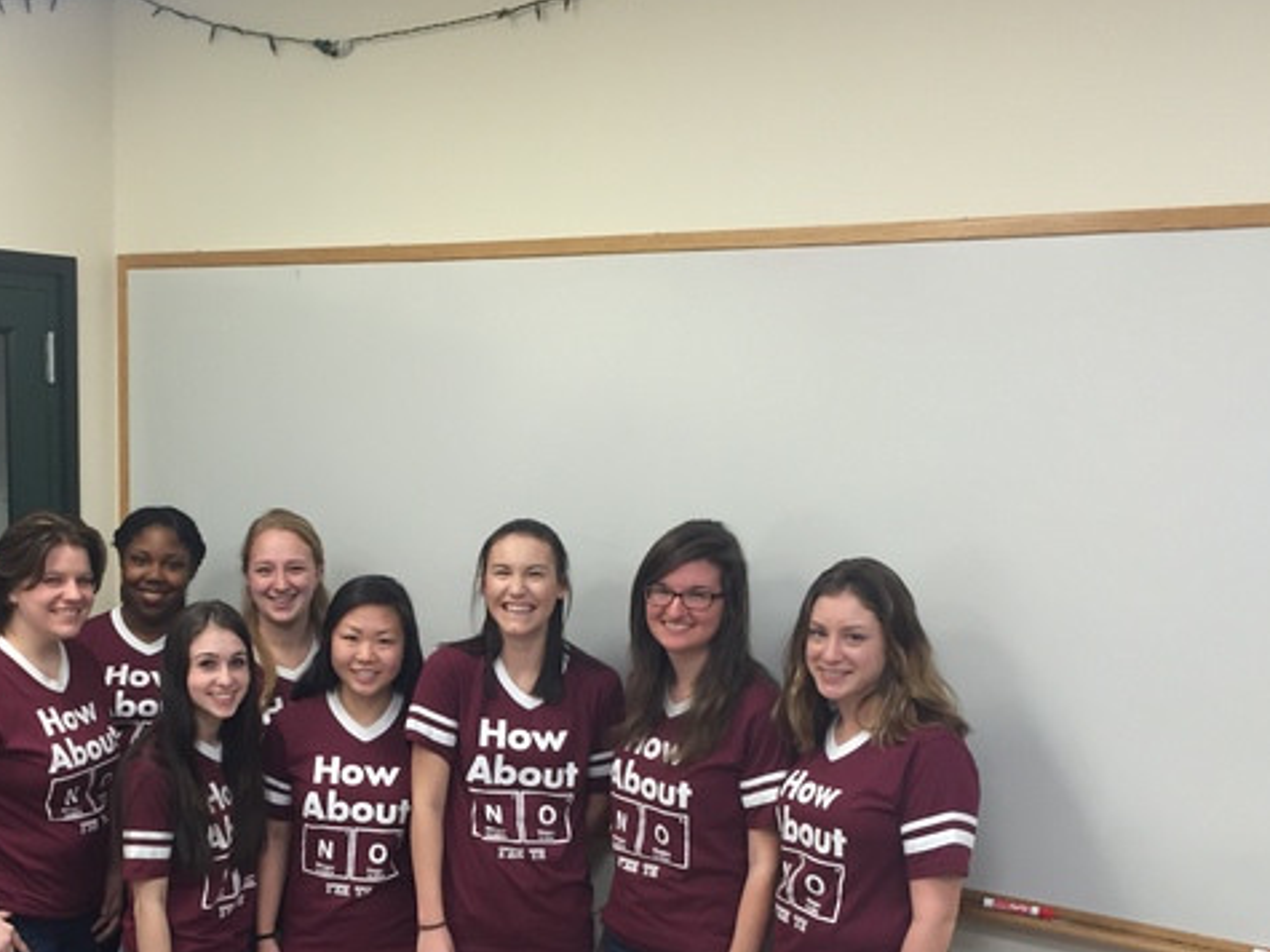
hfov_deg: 42.4
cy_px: 693
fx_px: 1614
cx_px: 433
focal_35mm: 44
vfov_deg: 32.4
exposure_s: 1/30
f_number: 2.2
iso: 64
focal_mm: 4.15
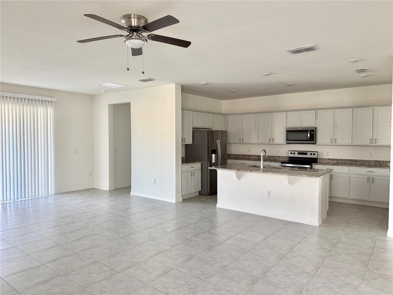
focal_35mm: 24
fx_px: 272
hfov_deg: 71.6
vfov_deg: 56.8
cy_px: 148
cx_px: 196
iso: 160
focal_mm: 6.76
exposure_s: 1/121
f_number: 1.78
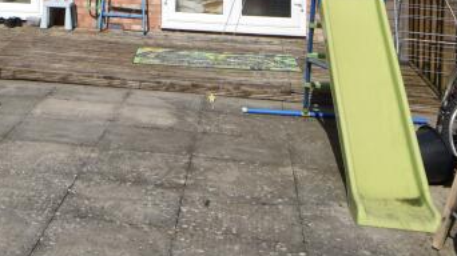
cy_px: -170
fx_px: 855
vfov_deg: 15.3
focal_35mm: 71
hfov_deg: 28.6
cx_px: 35
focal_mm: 15
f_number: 9
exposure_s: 1/320
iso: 100
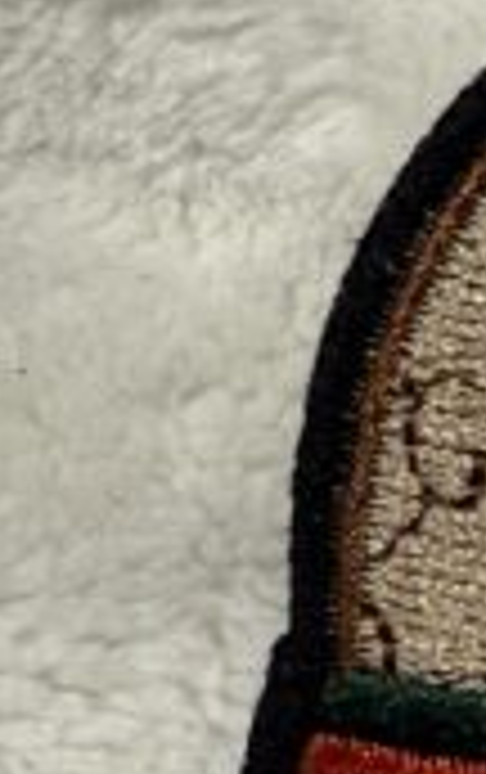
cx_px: 1125
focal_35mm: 118
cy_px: 814
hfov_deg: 9.9
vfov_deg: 17.2
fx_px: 2492
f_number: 2.2
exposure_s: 1/30
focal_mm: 2.22
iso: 125
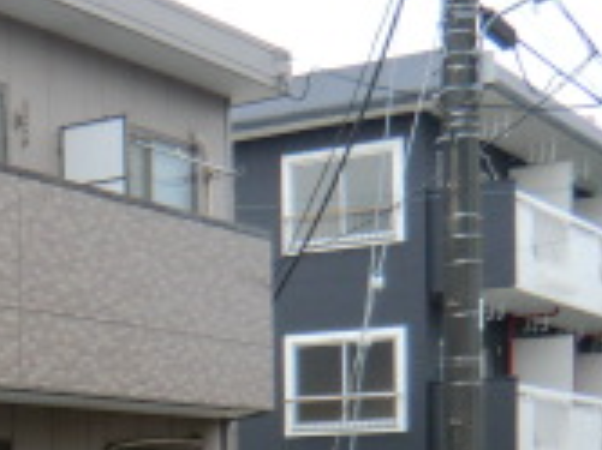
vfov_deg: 15.4
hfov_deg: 19.6
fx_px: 1599
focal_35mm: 92
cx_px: -191
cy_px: 547
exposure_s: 1/60
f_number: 3.2
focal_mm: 4.3
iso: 64
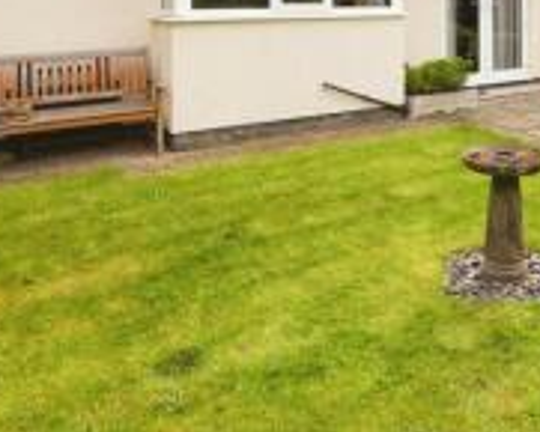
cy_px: 4
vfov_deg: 36.3
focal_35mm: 37
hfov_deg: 45.1
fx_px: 592
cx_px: 474
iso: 500
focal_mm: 10
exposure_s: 1/2000
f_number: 4
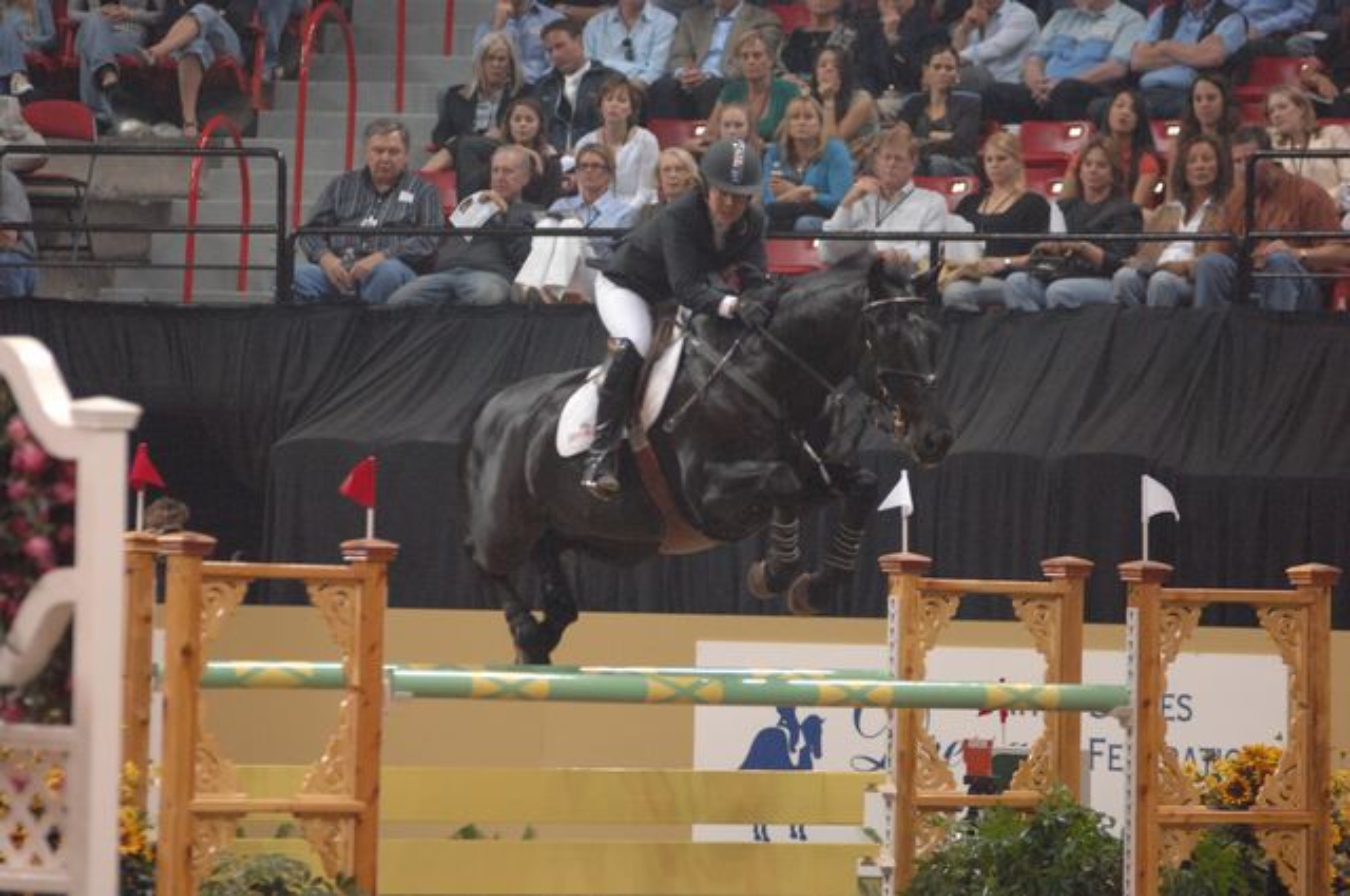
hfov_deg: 6.9
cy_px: 448
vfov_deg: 4.6
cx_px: 675
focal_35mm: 300
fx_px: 11236
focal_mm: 200
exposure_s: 1/320
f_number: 2.8
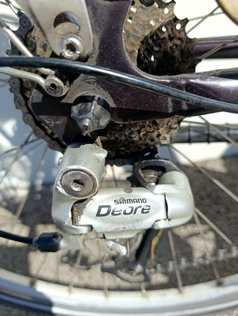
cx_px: 126
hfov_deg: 55.0
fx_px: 228
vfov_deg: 69.3
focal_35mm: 25
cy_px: 159
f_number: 1.65
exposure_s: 1/338
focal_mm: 6.11
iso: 50
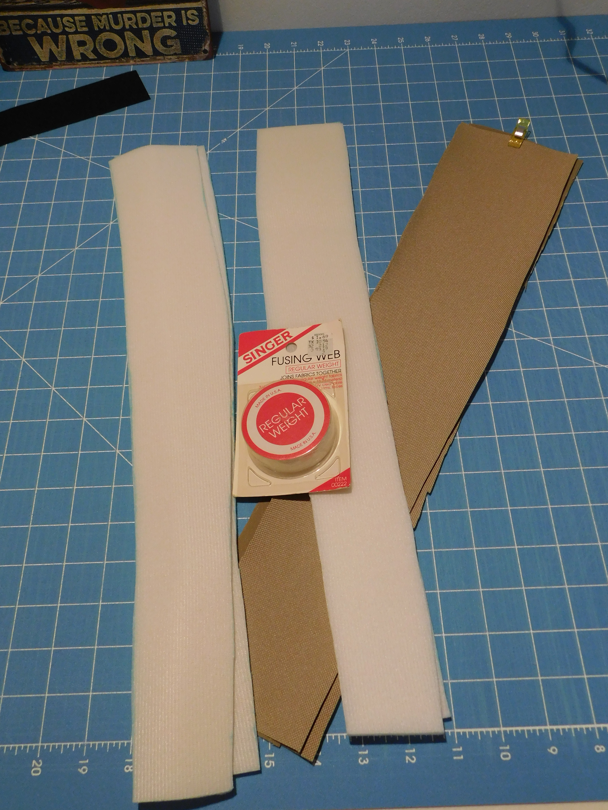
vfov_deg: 60.0
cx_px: 304
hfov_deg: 46.8
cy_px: 405
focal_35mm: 30
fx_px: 703
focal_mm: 5.3
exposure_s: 1/30
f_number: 3.2
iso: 320
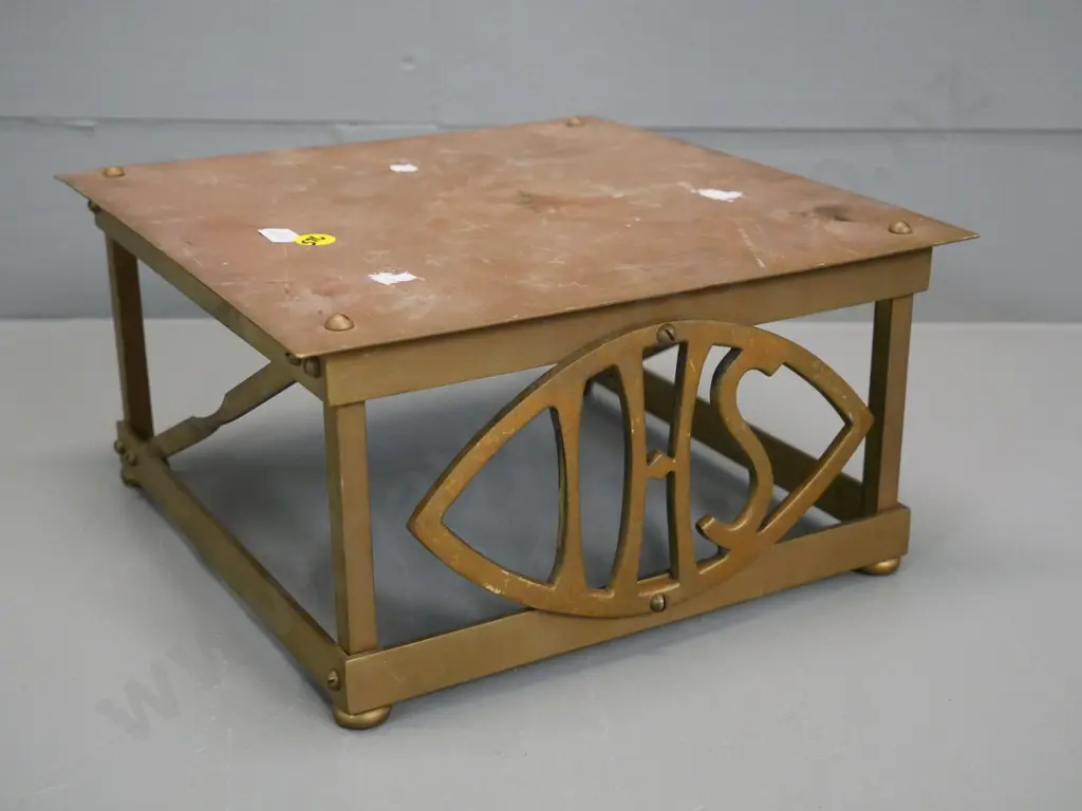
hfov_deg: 41.2
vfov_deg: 31.5
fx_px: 1438
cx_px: 541
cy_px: 406
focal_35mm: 46
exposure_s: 1/100
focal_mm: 23
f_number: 4.6
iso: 3200
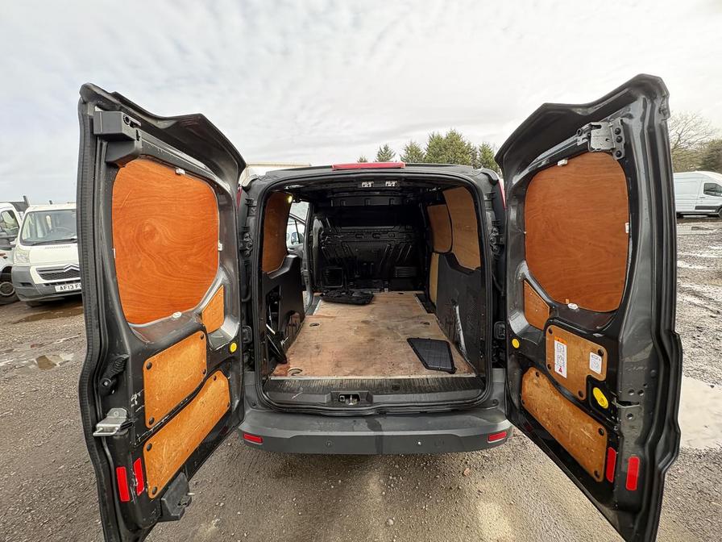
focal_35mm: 14
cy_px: 271
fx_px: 292
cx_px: 361
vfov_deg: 85.7
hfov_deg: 102.1
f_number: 2.2
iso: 64
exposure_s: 1/142
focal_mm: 2.22
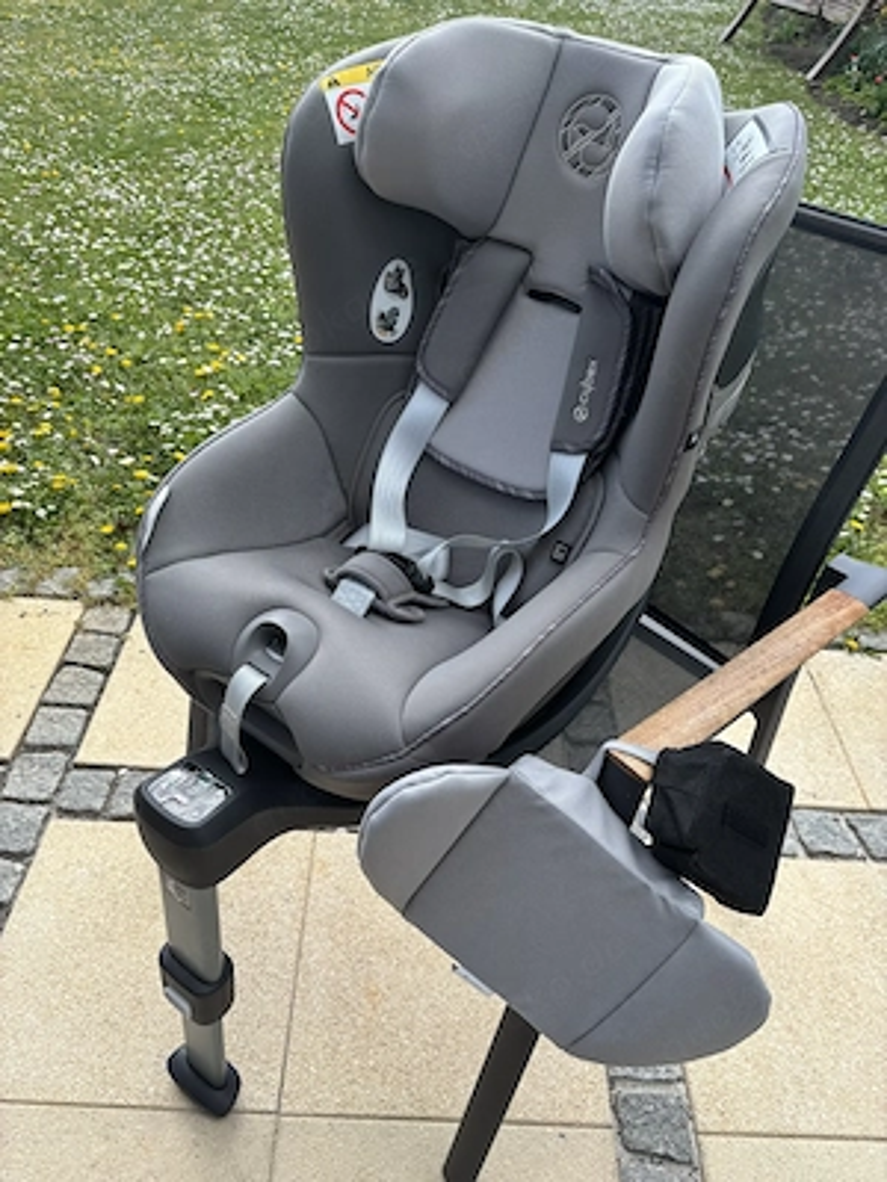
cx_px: 444
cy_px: 591
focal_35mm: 26
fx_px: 888
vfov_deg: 67.3
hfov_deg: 53.1
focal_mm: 5.96
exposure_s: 1/626
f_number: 1.6
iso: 50
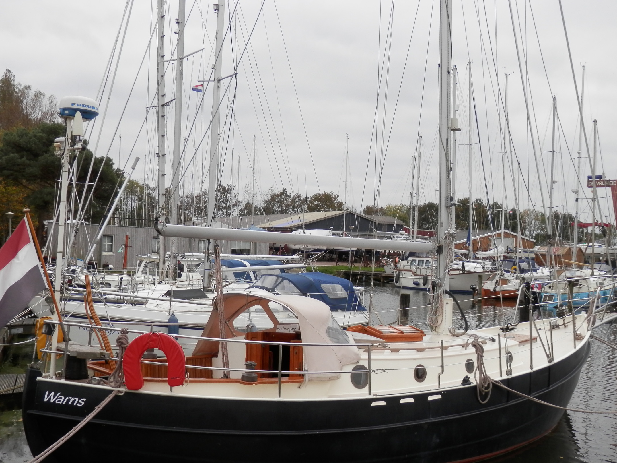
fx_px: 766
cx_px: 314
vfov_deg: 33.5
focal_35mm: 43
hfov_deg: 43.9
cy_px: 268
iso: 80
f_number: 3.6
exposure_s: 1/250
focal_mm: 6.6
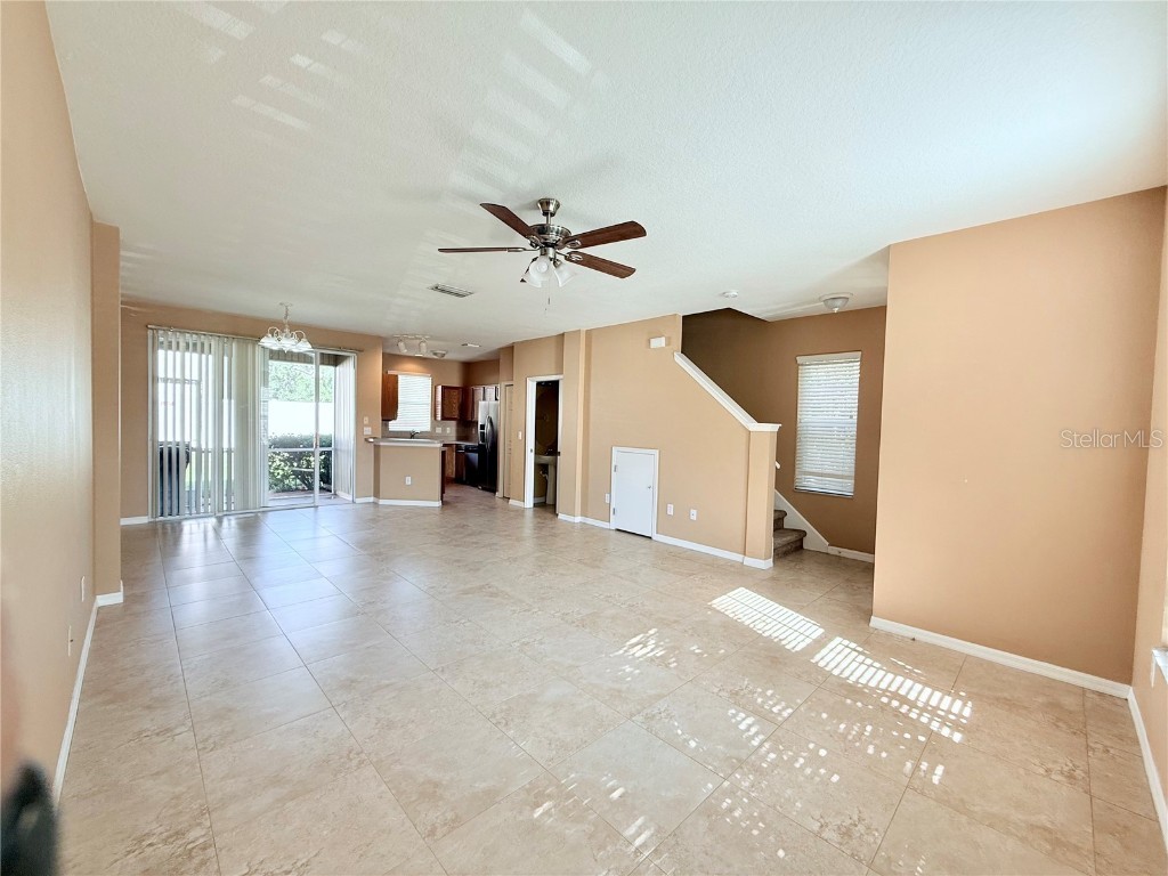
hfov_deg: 102.1
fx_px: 472
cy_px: 438
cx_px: 584
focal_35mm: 14
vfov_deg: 85.7
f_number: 2.2
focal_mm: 2.22
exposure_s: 1/99
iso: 80
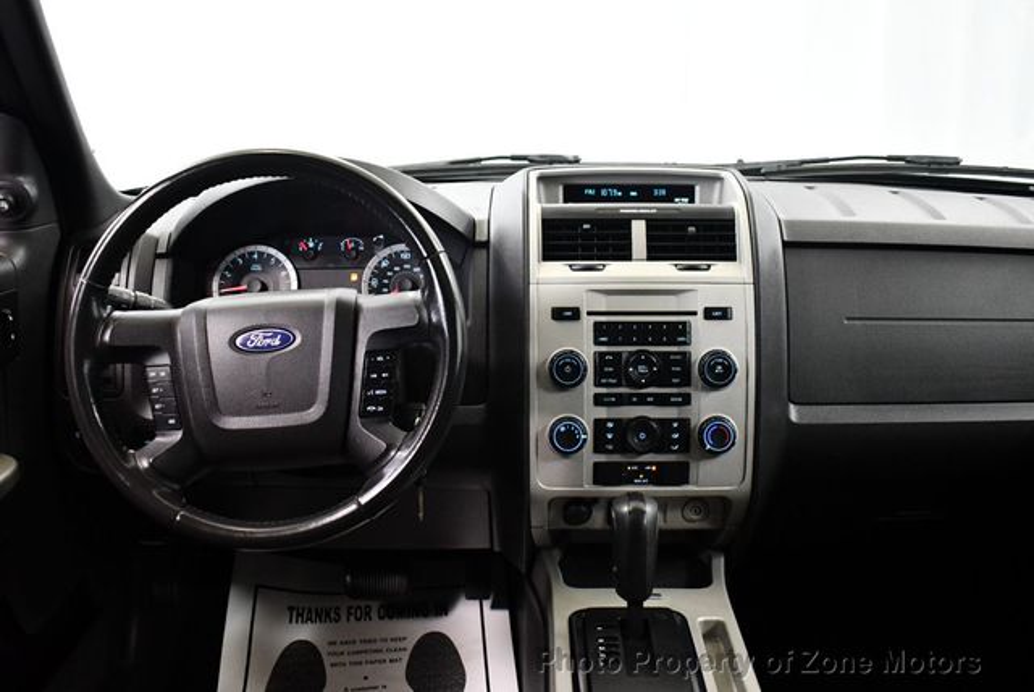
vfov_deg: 36.9
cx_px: 517
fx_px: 1035
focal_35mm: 36
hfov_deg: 53.1
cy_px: 346
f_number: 3.5
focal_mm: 18
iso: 3200
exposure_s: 1/100
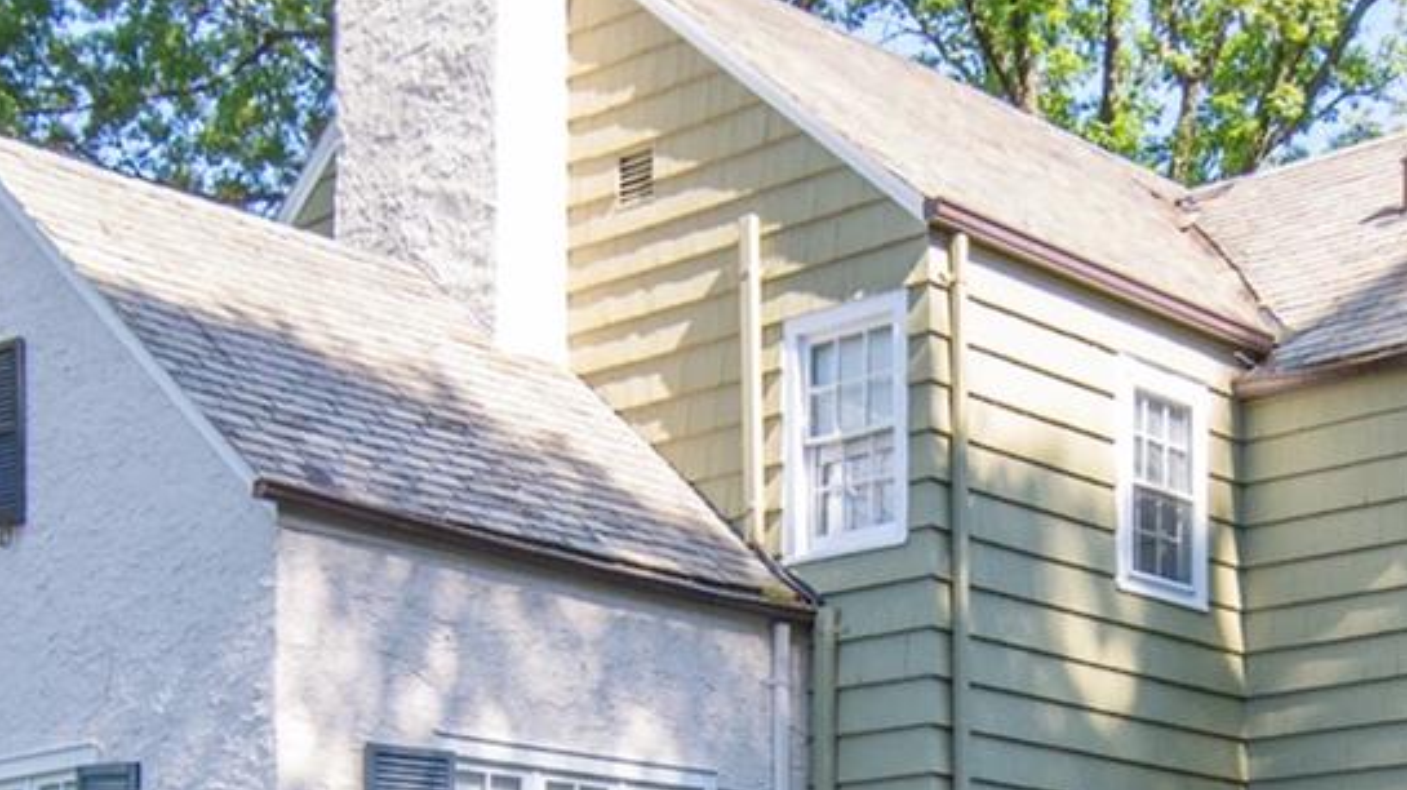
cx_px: 924
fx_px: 2423
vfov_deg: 17.9
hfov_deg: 32.1
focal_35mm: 65
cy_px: 866
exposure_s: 1/250
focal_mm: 11
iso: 640
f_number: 8
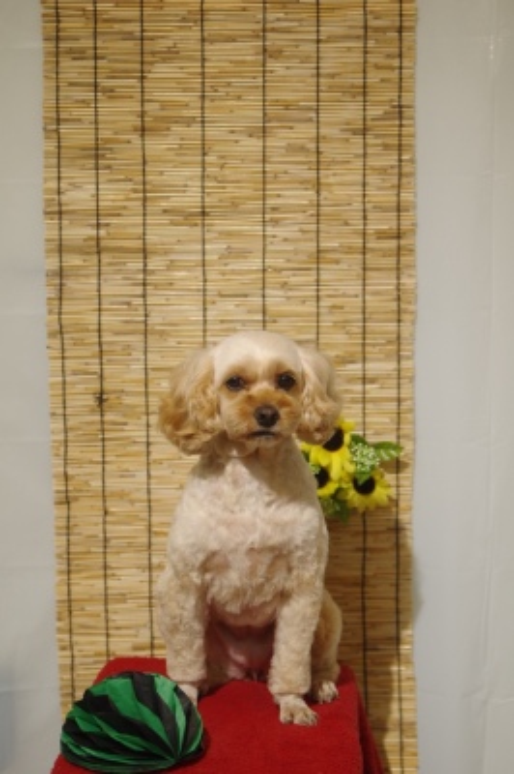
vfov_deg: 27.0
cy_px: 387
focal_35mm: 75
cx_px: 257
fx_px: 1609
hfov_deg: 18.2
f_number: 2.8
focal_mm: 50
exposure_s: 1/125
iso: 320
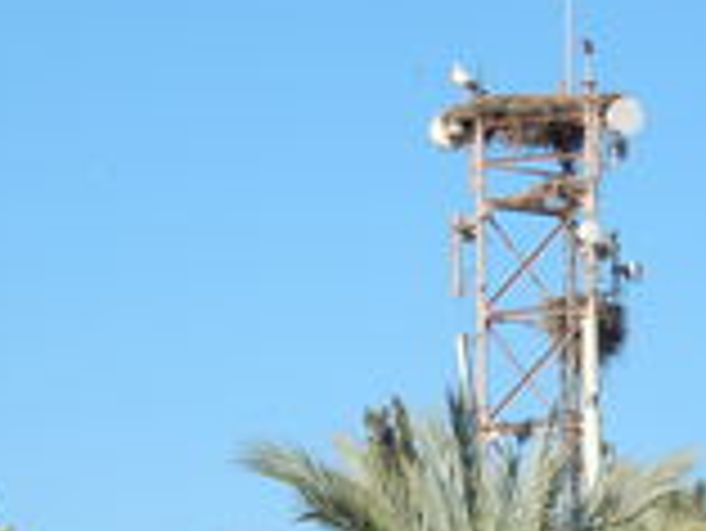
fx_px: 6082
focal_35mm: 298
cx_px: 441
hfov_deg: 6.6
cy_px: 540
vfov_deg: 5.0
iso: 125
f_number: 5.5
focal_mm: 21
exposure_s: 1/500
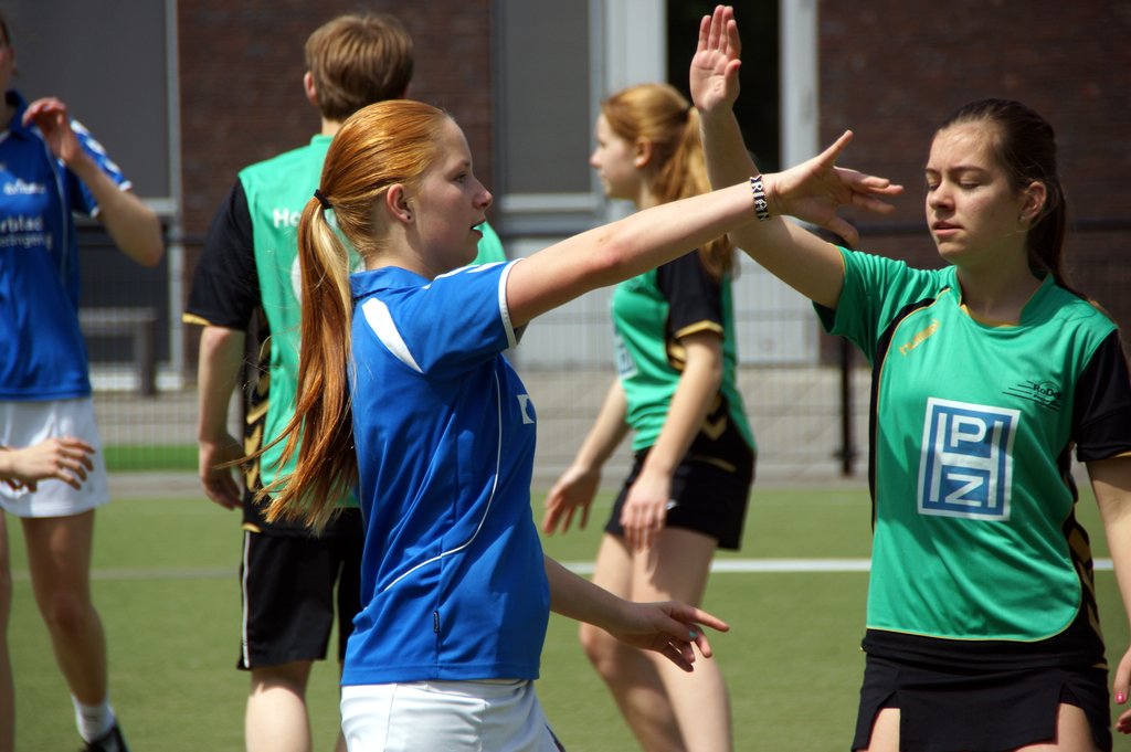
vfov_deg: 5.1
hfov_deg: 7.6
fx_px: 8475
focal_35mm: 270
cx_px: 566
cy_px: 376
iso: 125
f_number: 6.3
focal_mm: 180
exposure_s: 1/1000
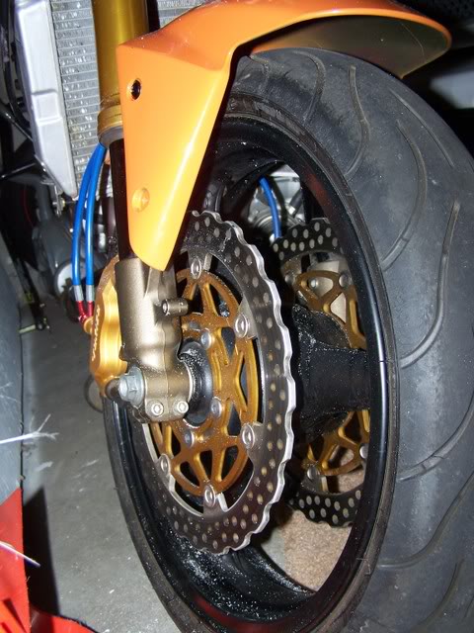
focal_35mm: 40
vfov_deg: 46.8
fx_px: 730
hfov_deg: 36.0
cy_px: 316
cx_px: 237
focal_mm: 6.7
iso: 80
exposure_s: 1/60
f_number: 2.8
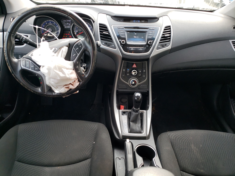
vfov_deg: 53.1
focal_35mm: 26
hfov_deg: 67.3
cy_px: 88
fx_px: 177
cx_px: 118
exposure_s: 1/100
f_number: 1.5
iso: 52
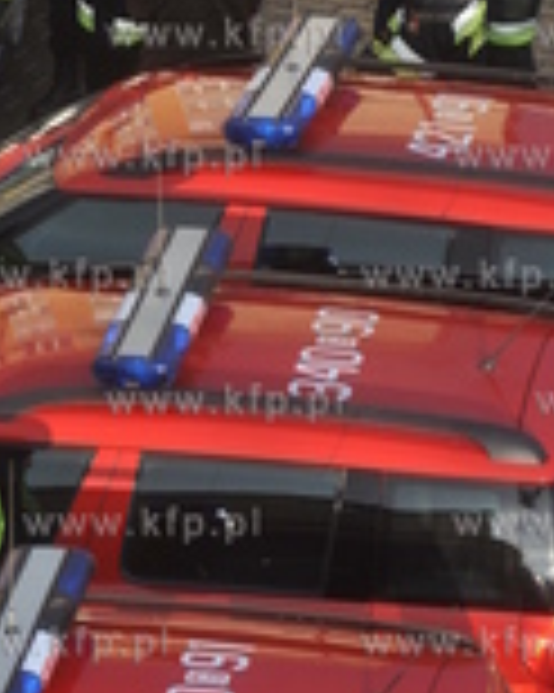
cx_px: 81
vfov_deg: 5.1
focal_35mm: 377
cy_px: 27
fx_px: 7734
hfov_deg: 4.1
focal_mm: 155
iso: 400
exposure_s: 1/800
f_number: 5.6
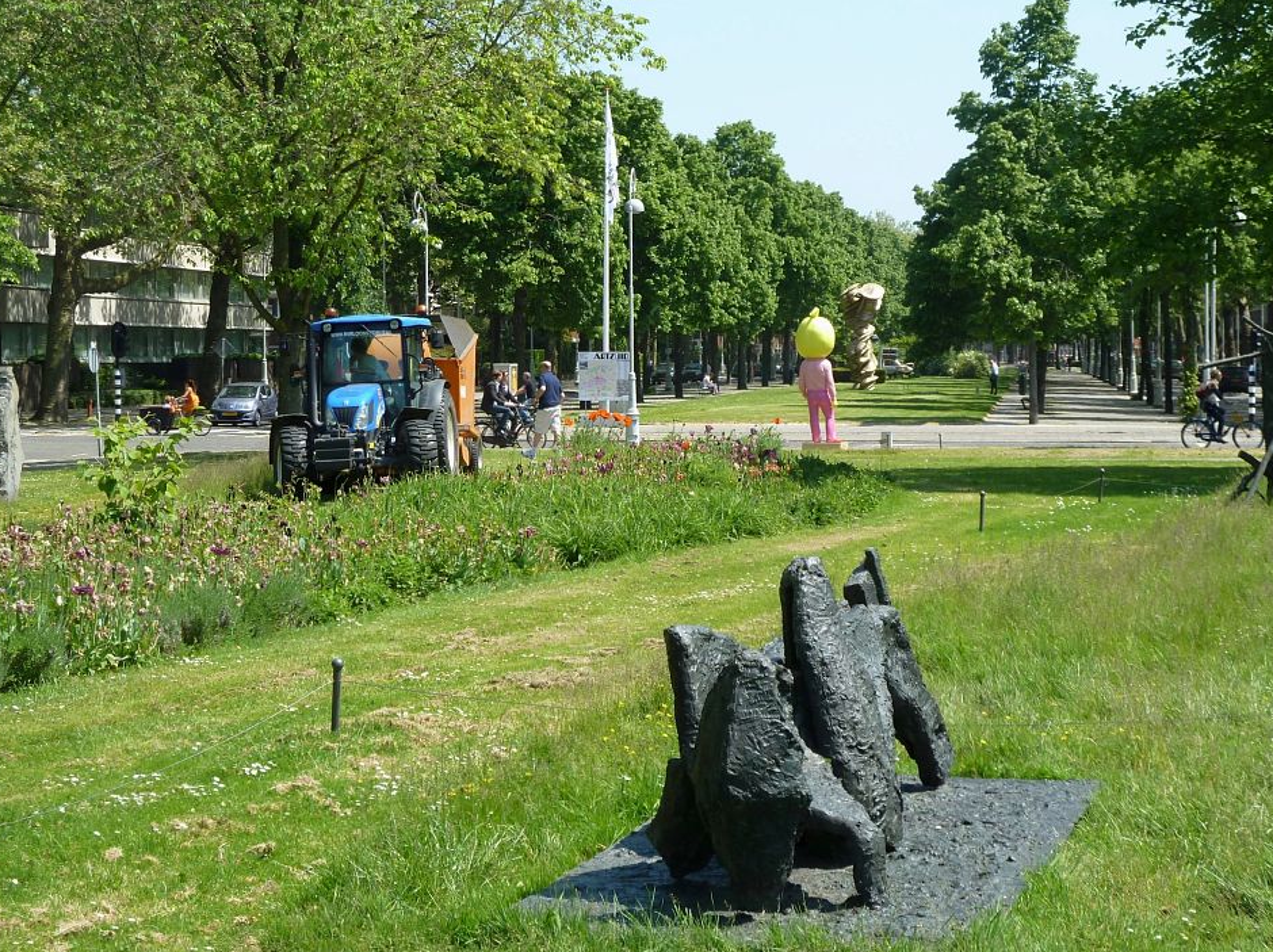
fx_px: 2682
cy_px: 474
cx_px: 657
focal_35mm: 73
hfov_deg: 26.7
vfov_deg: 20.1
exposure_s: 1/250
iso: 80
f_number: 4.1
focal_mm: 11
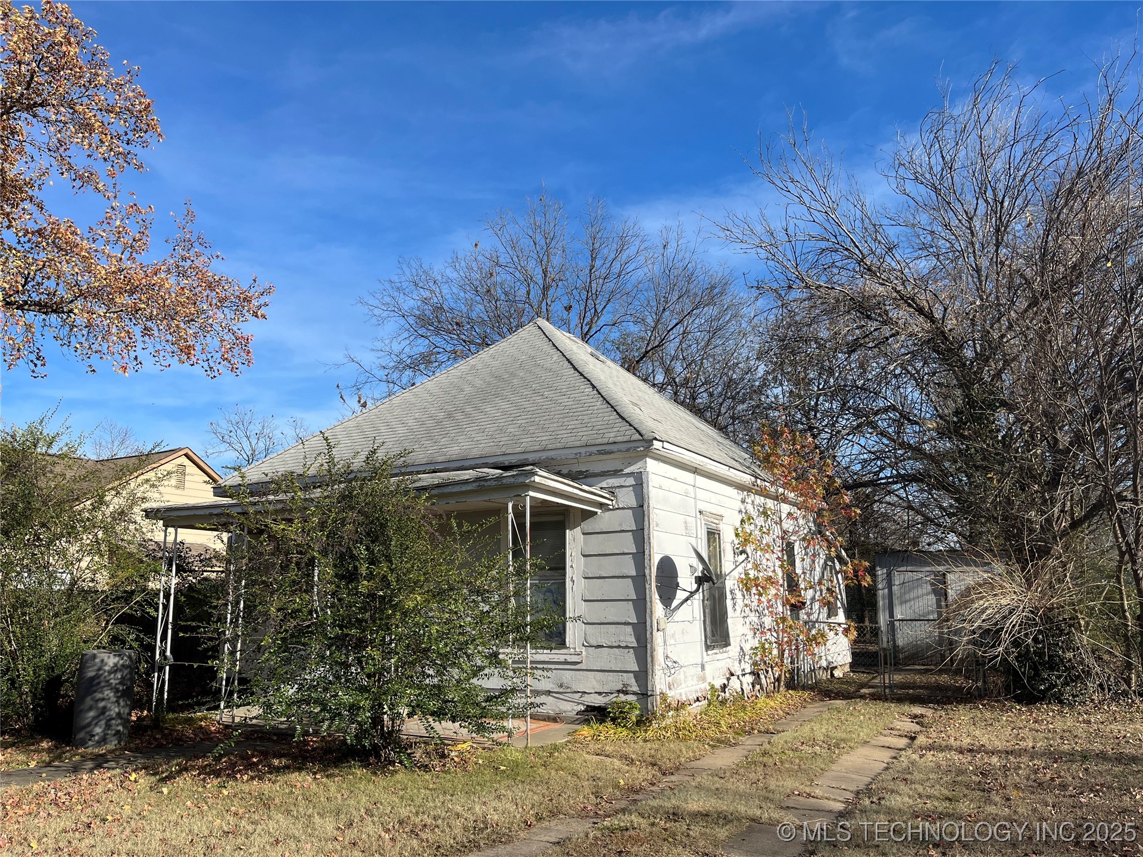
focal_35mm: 26
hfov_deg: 67.3
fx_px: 859
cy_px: 428
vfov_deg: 53.1
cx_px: 572
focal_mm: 5.1
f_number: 1.6
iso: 50
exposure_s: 1/3049
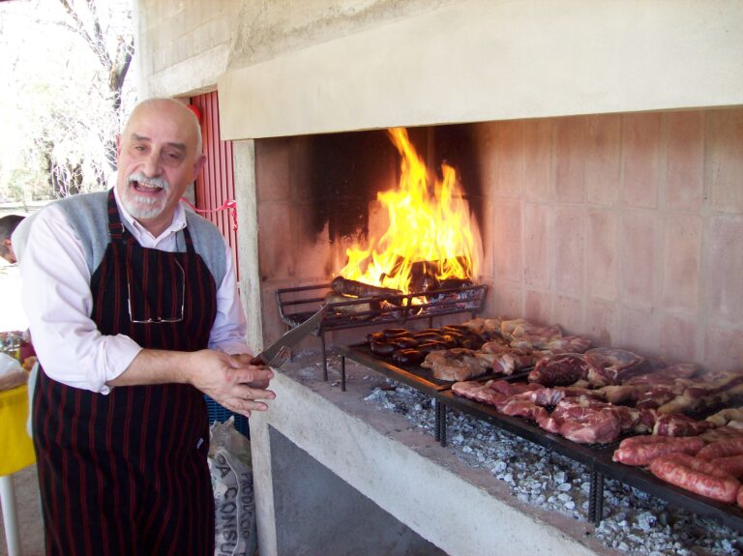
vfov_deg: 39.6
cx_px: 372
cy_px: 278
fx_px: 772
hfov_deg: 51.4
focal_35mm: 36
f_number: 2.7
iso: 80
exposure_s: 1/82.5
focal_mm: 6
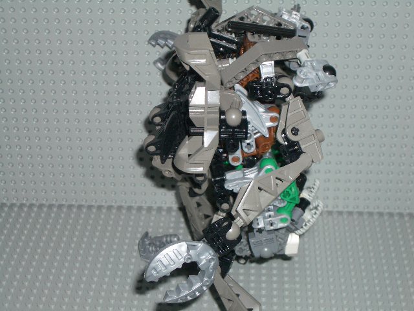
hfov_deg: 26.3
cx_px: 207
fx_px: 885
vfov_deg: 19.9
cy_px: 156
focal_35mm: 74
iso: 100
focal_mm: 12.2
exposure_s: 1/60
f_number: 3.9
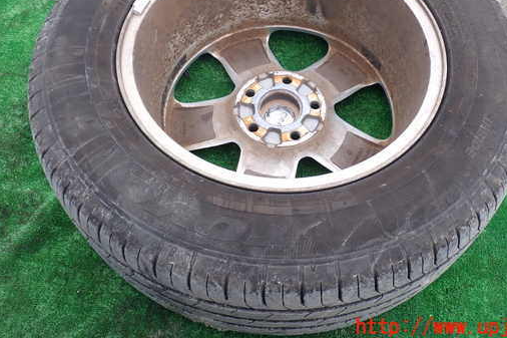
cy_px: 114
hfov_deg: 51.8
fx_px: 521
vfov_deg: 35.6
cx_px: 282
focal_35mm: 37
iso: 100
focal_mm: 5.4
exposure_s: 1/200
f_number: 3.2
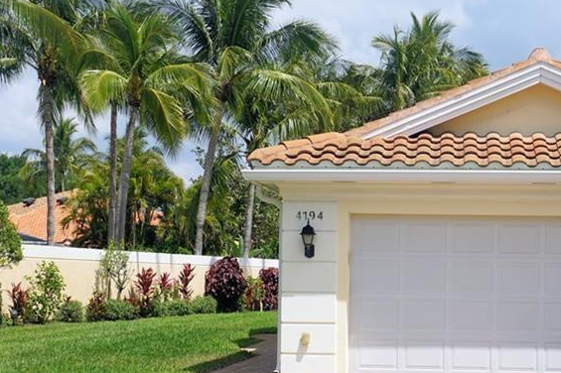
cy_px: 281
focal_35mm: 79
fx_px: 1229
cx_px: 409
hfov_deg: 25.5
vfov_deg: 17.2
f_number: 11
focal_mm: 29
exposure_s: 1/200
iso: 100
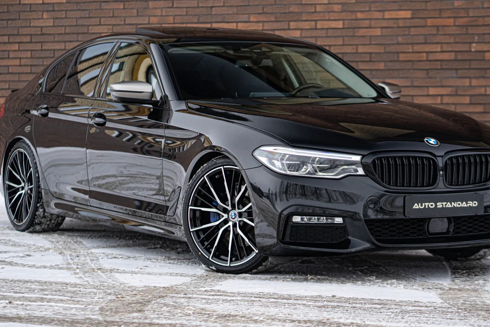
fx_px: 1538
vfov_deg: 12.1
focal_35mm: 113
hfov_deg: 18.1
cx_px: 270
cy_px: 122
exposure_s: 1/1600
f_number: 2.5
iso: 800
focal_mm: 85
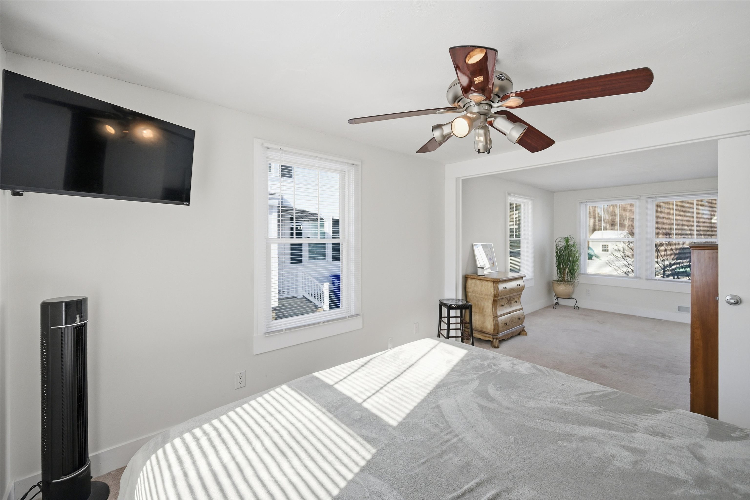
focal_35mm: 14
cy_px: 250
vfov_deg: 81.2
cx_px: 375
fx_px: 292
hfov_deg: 104.3
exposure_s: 1/3200
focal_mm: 14
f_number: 4.5
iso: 800
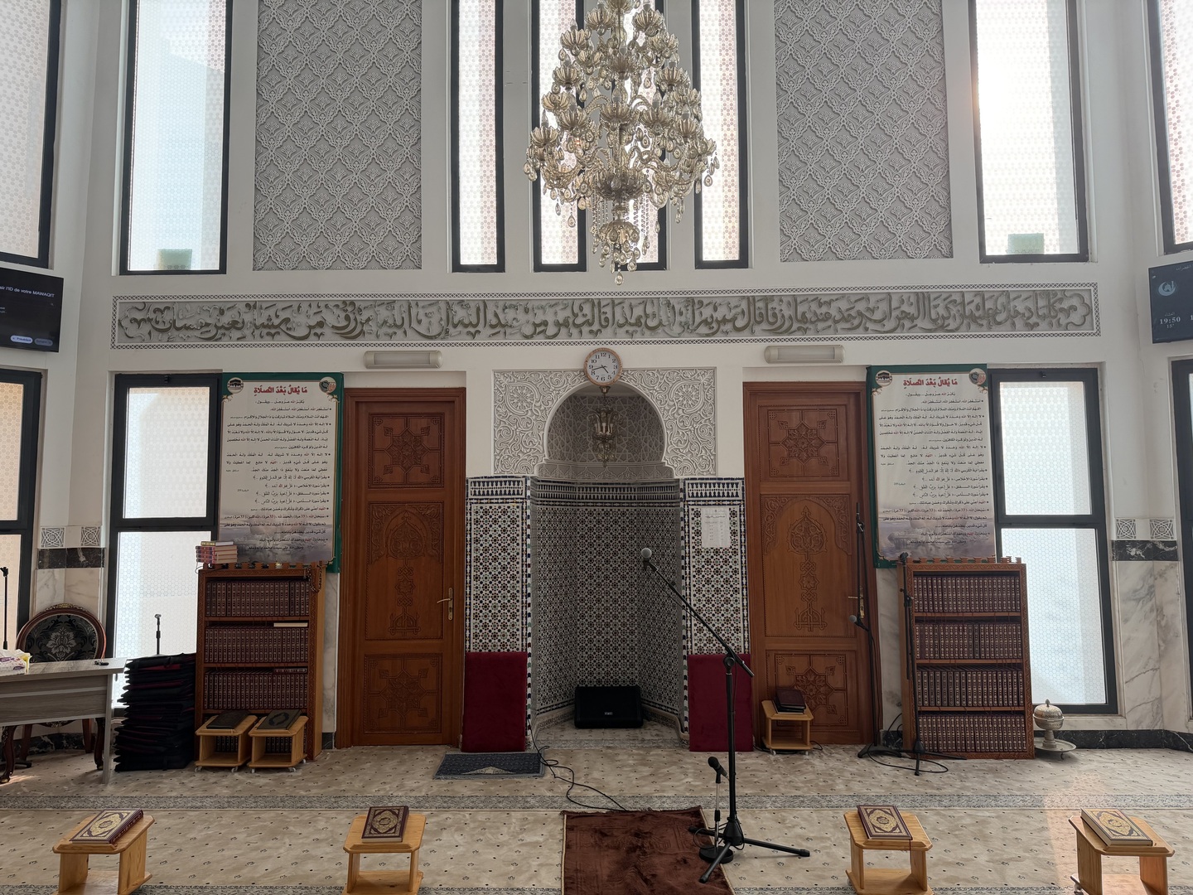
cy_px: 448
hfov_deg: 71.6
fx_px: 827
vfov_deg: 56.8
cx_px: 596
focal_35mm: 24
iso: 100
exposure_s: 1/385
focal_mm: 6.76
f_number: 1.78
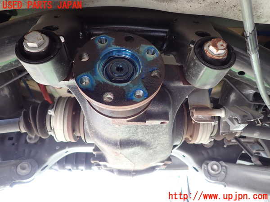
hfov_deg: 69.4
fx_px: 195
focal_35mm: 25
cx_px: 135
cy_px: 101
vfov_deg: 54.9
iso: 125
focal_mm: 4.5
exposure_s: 1/60
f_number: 2
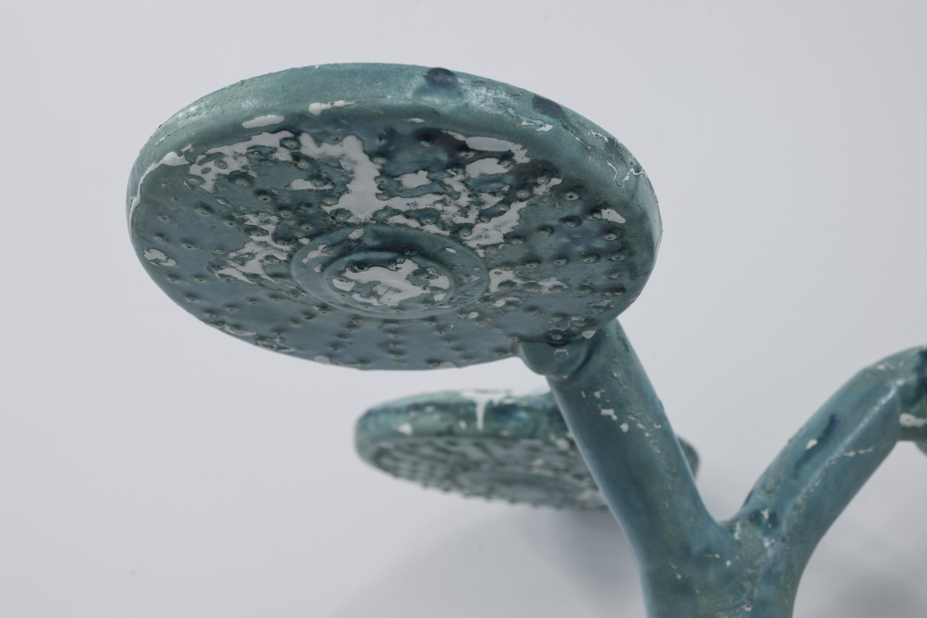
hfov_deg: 33.4
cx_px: 464
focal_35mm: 60
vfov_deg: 22.6
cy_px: 309
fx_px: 1545
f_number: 11
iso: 160
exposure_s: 1/5
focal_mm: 60
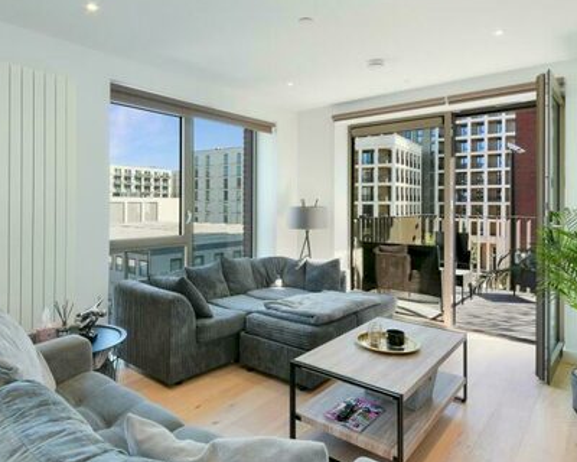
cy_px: 203
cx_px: 251
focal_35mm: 23
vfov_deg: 60.7
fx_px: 393
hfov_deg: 72.3
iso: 200
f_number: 16
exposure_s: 1/3
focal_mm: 14
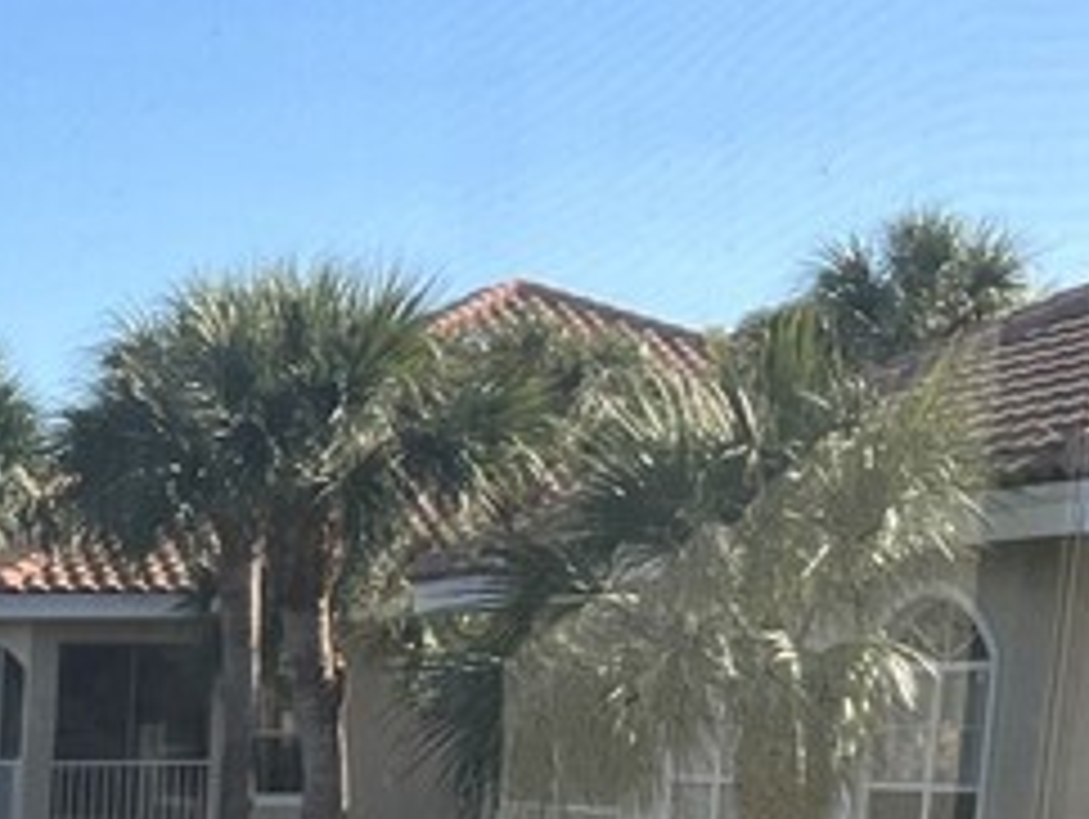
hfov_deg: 15.7
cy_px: 1368
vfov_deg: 12.5
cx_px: -770
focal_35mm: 110
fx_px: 3464
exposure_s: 1/639
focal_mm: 5.1
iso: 50
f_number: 1.6
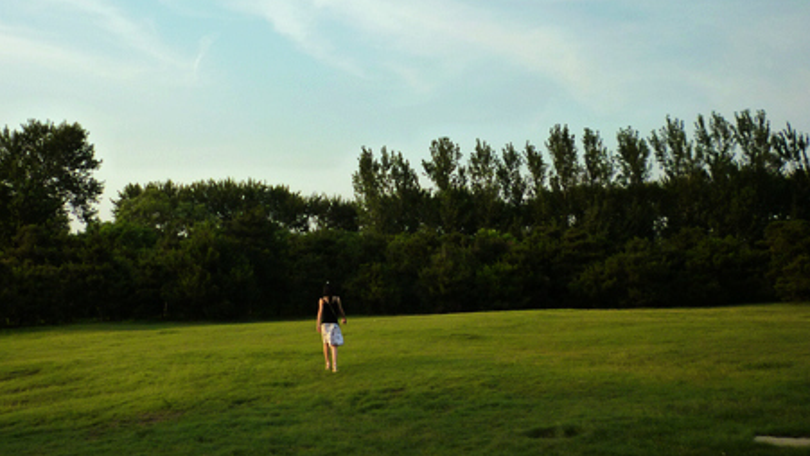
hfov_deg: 48.2
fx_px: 902
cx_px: 341
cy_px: 106
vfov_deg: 27.9
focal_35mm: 42
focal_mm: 5.2
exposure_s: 1/500
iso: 125
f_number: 3.3
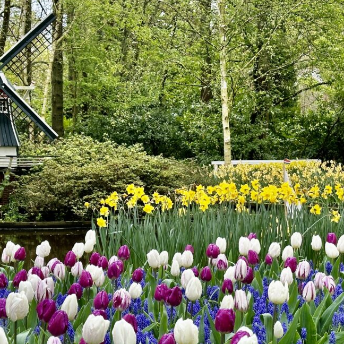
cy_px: 173
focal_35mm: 67
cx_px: 83
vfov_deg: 25.7
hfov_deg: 25.4
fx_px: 753
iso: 64
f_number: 1.78
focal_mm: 6.86
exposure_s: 1/597
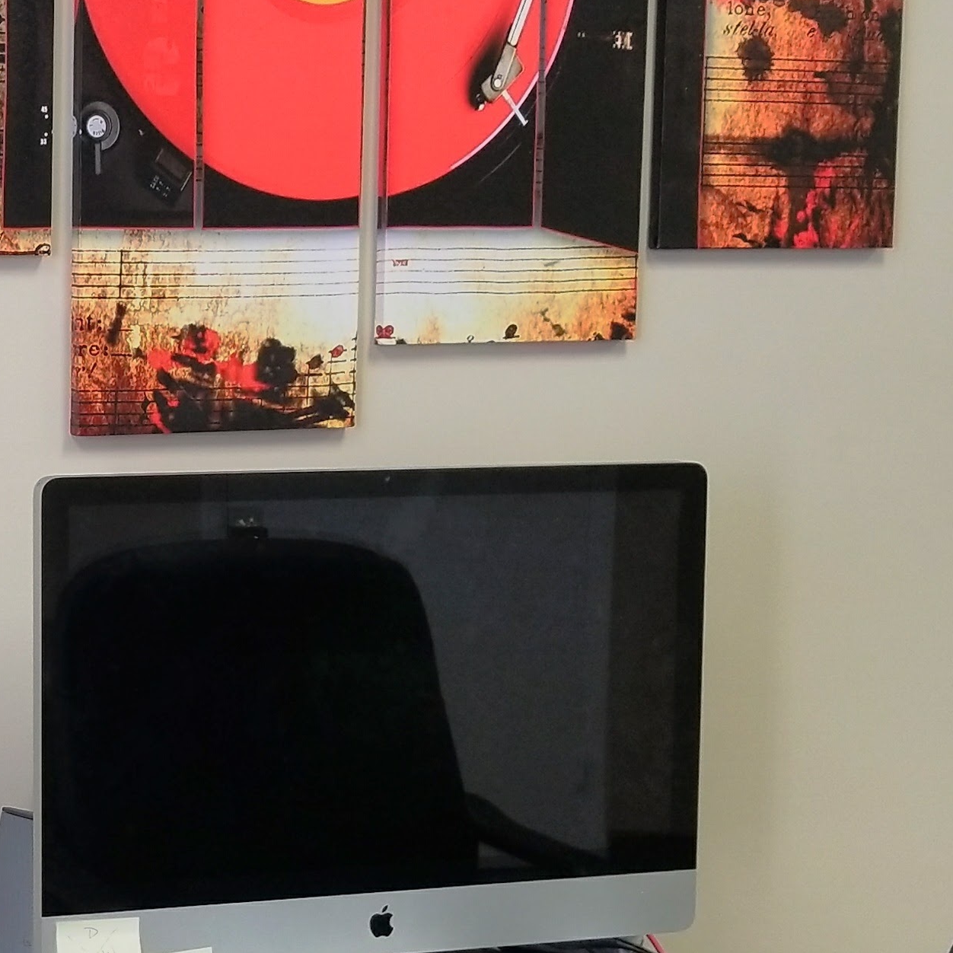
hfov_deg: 22.6
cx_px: 53
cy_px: 522
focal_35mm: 74
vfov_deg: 23.4
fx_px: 2305
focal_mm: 4.25
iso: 100
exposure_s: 1/60
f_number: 1.7
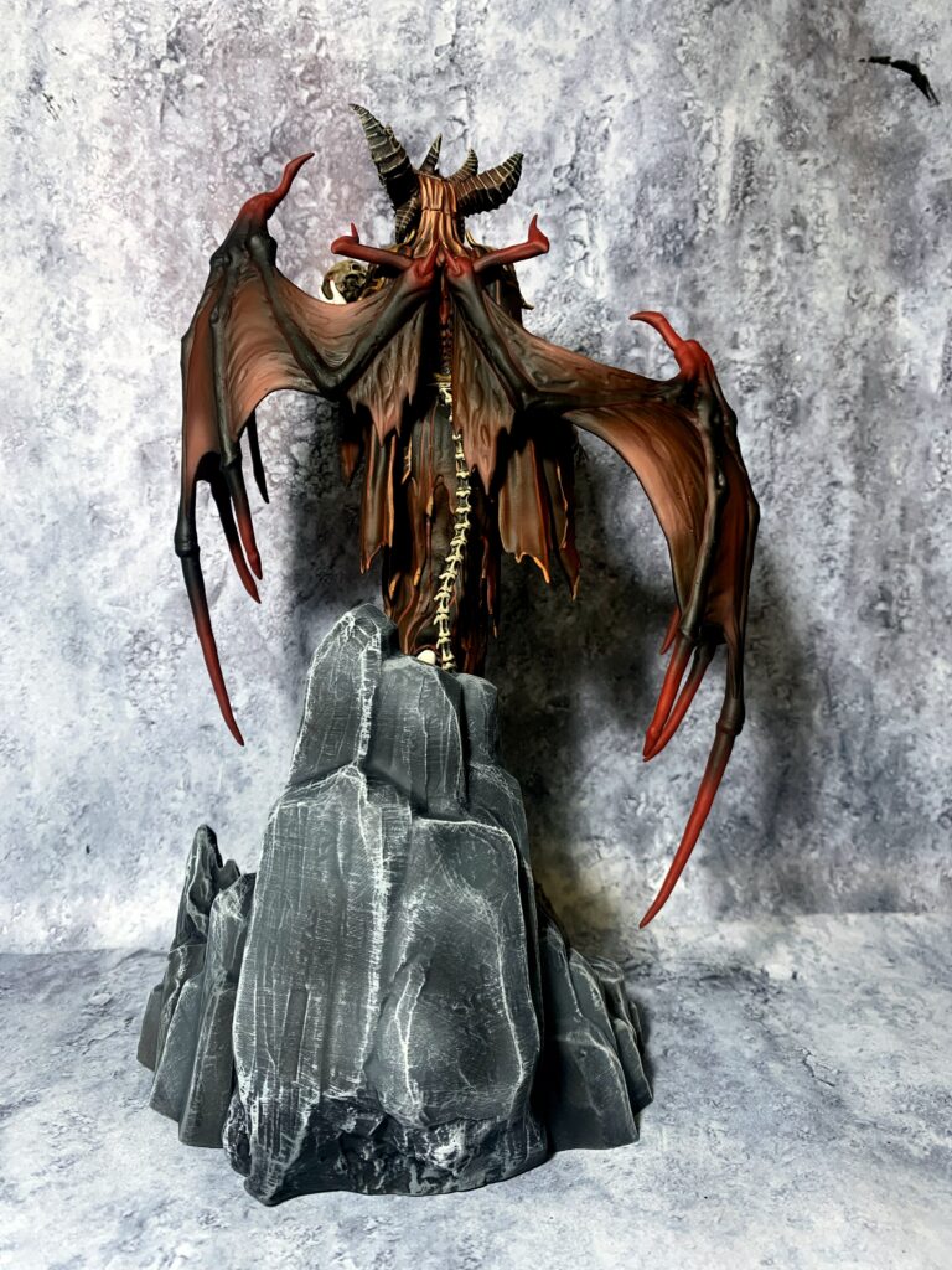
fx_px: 953
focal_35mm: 26
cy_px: 635
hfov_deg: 53.1
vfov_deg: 67.3
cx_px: 476
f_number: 1.8
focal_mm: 4.25
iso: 64
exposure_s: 1/49
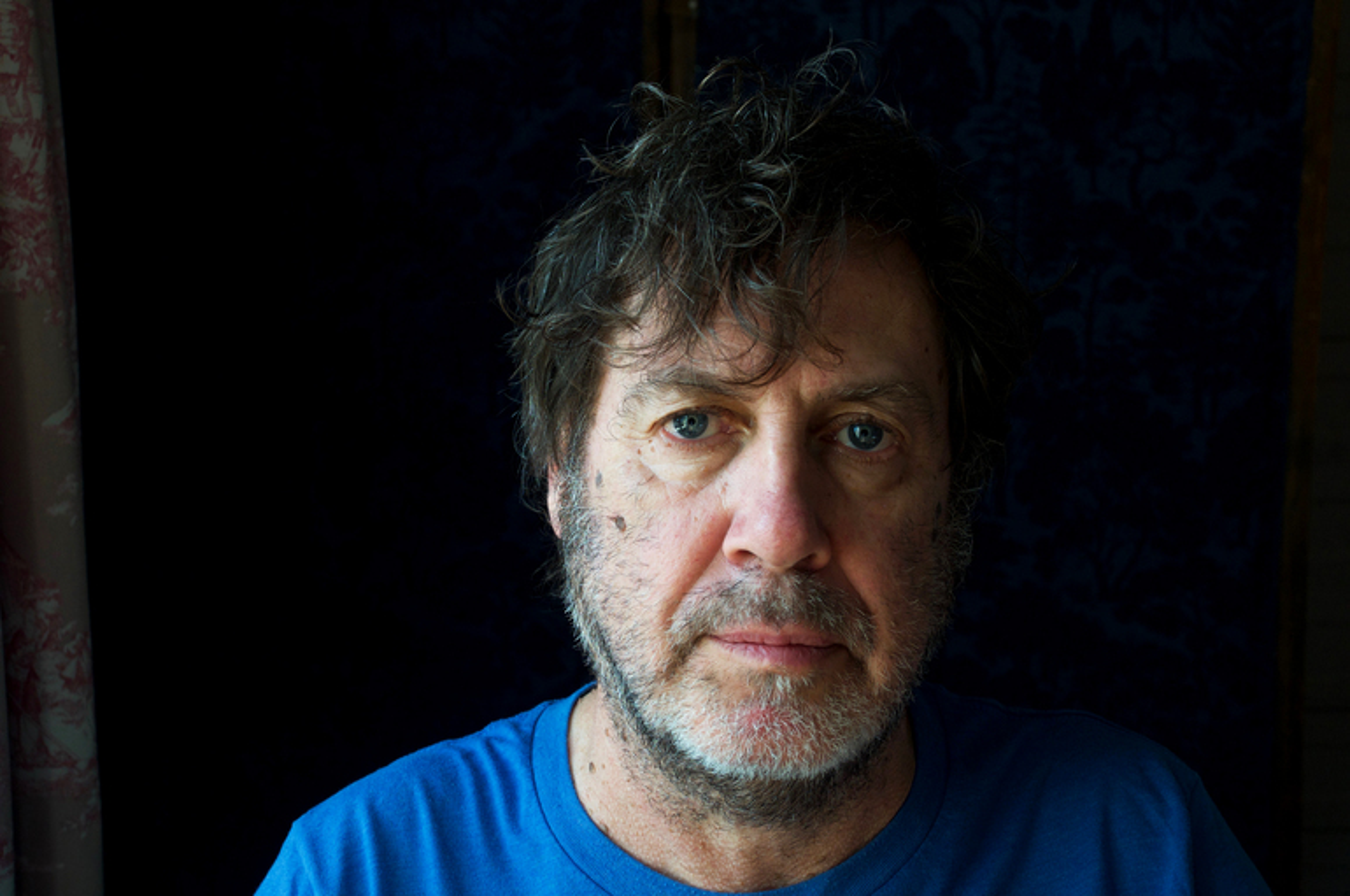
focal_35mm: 60
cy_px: 448
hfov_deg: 33.4
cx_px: 675
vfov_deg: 22.6
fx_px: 2247
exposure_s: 1/160
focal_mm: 40
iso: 400
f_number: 6.3
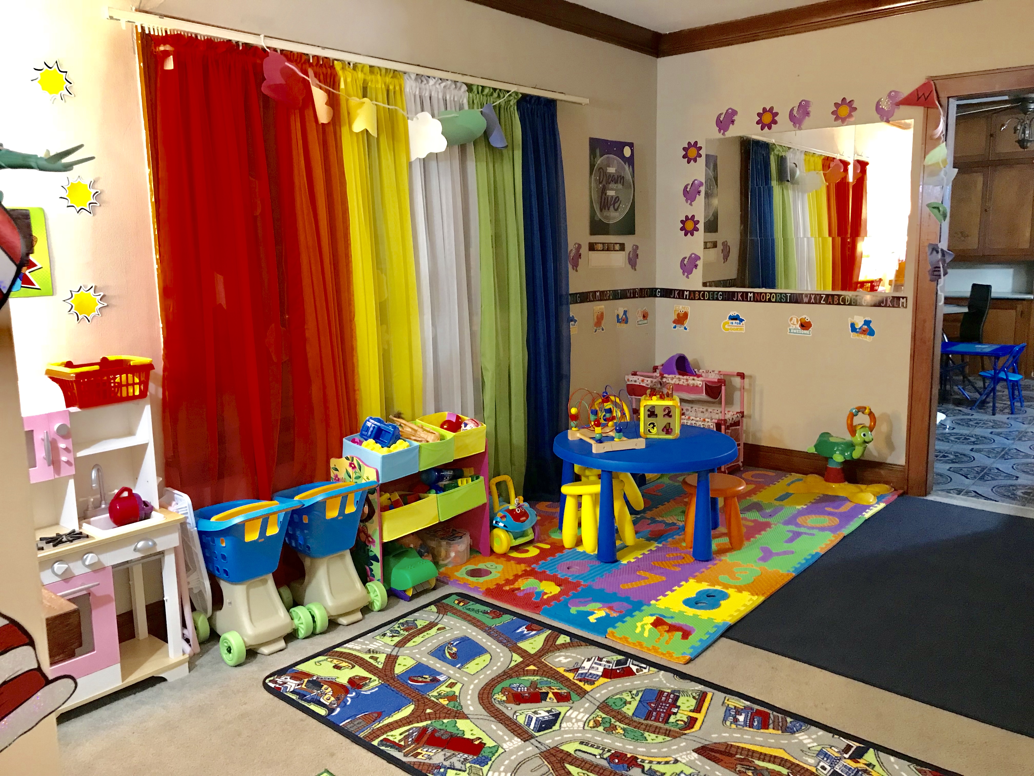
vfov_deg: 49.7
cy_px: 388
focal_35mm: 28
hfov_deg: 63.4
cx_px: 517
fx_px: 836
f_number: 1.8
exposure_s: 1/7
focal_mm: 3.99
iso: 100
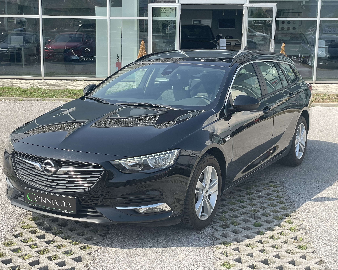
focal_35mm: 55
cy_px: 135
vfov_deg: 27.6
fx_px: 550
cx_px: 159
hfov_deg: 34.1
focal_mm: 6
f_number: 2
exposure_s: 1/841
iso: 25
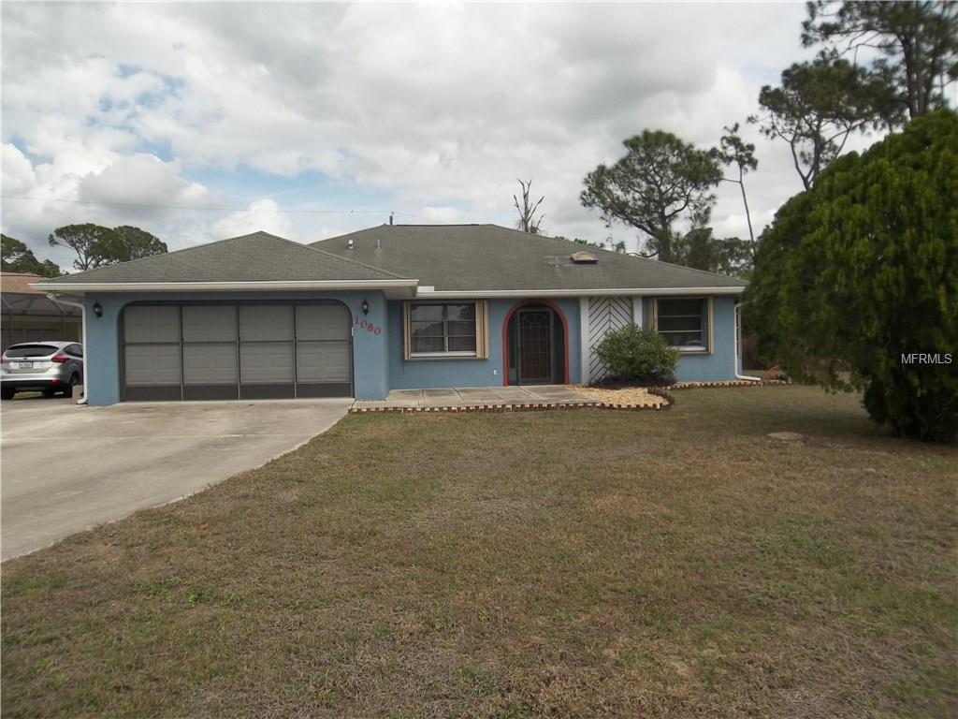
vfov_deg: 51.4
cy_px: 360
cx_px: 479
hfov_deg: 65.3
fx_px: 747
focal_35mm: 27
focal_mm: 4.9
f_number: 8.9
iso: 80
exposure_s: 1/200
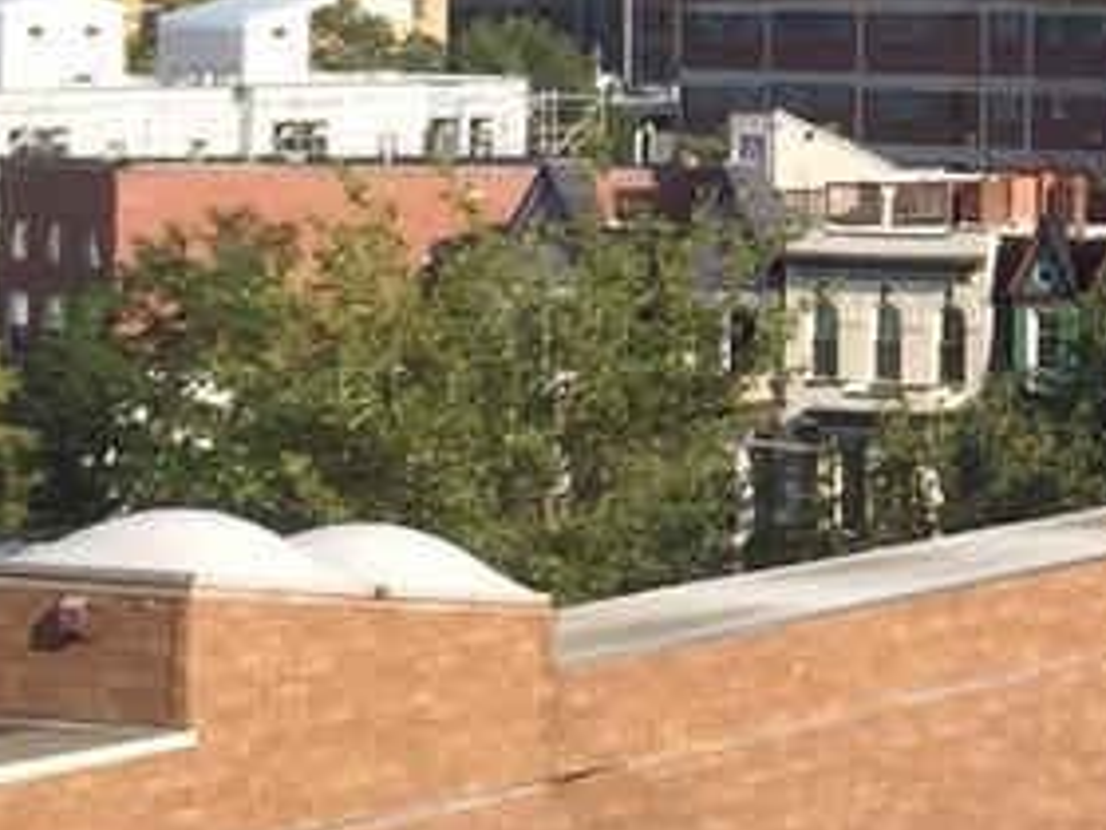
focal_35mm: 149
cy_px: -277
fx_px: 4761
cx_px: 1734
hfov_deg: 12.5
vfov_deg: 9.8
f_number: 2.2
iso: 32
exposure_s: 1/1582
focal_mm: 4.15
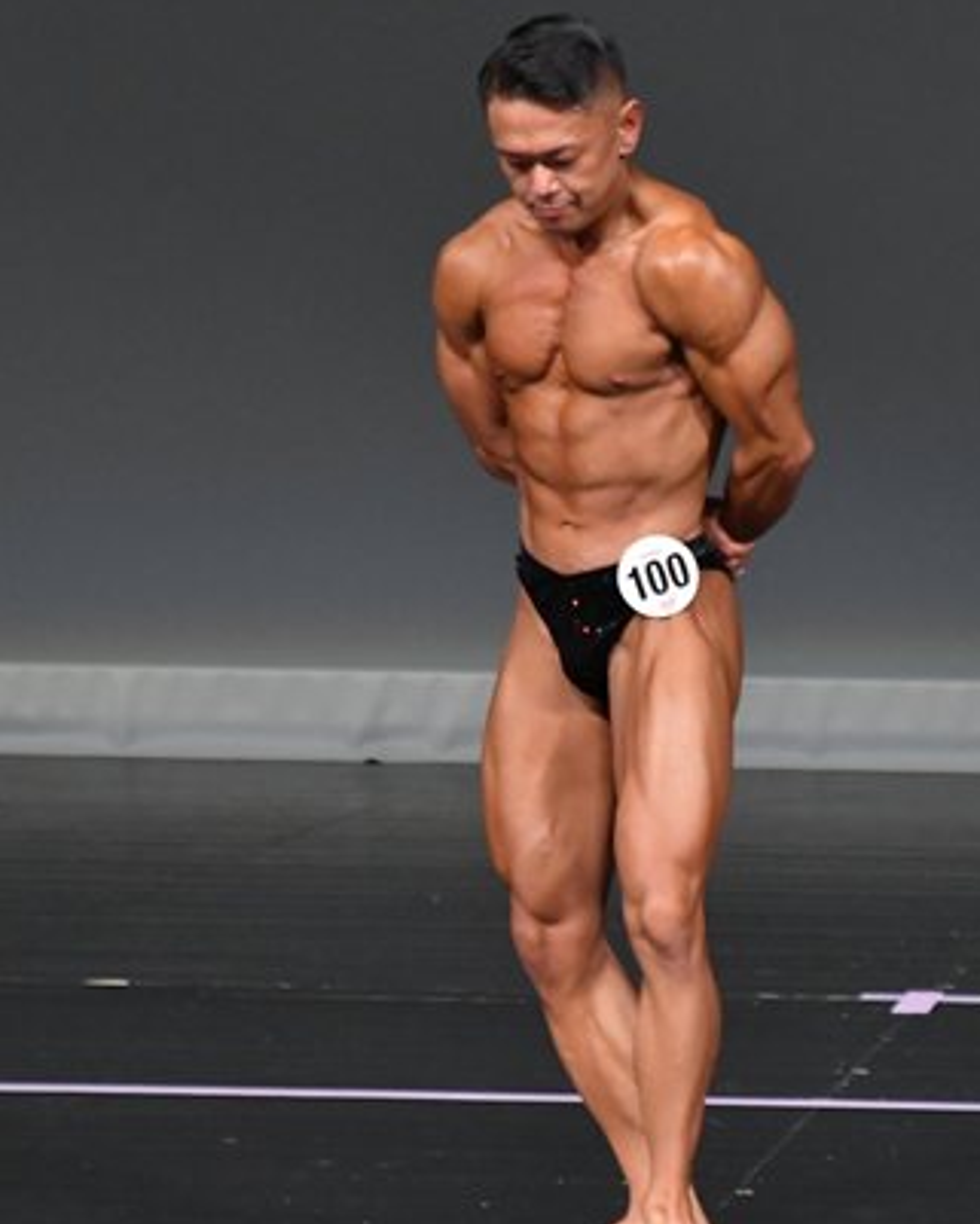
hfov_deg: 2.3
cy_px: 653
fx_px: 24644
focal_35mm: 680
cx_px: 716
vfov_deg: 2.8
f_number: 5.6
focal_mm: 250
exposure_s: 1/400
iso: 4000
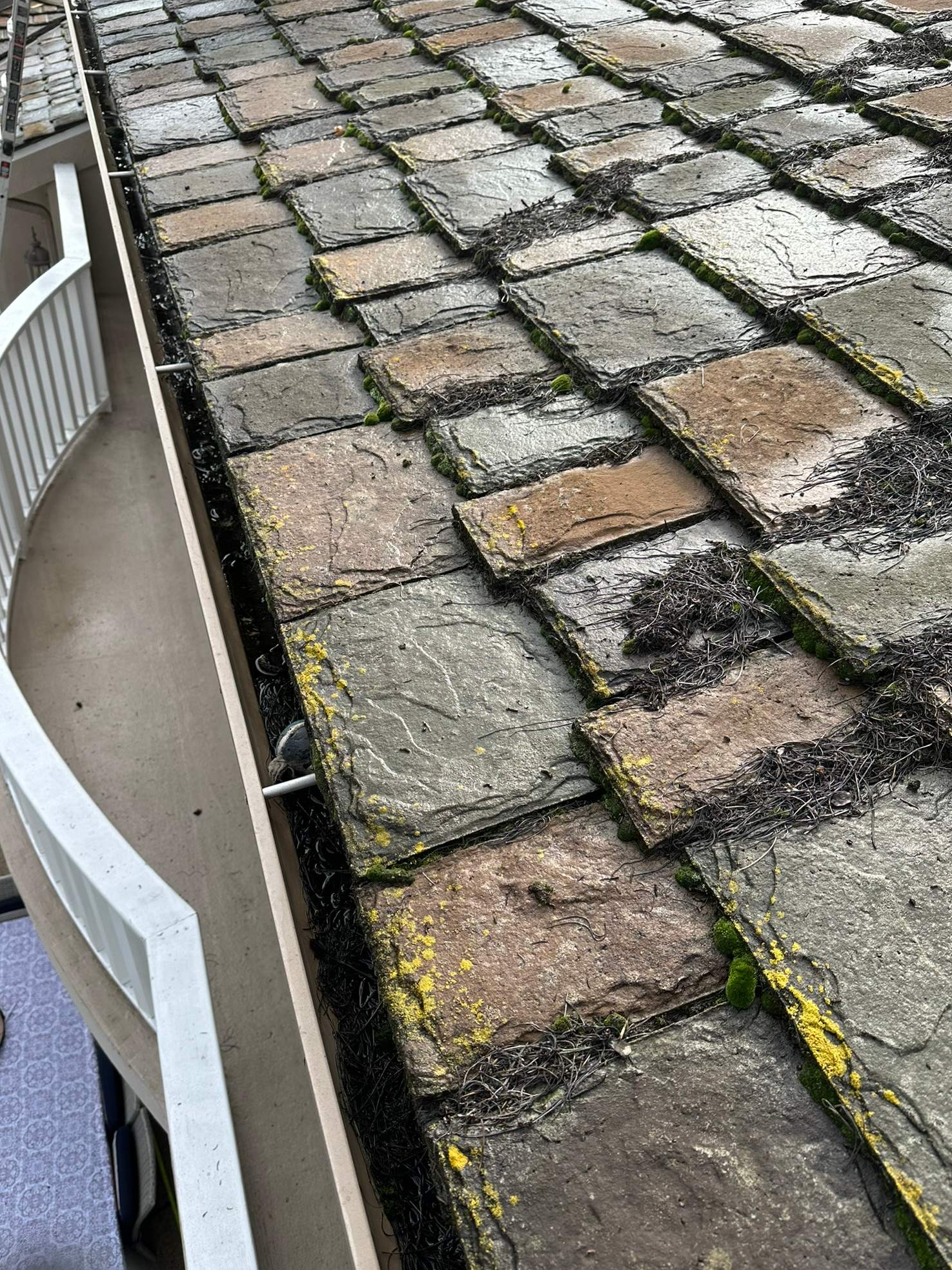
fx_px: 917
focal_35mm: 25
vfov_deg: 69.4
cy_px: 647
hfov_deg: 54.9
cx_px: 485
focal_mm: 6.86
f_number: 1.78
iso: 80
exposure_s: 1/1779
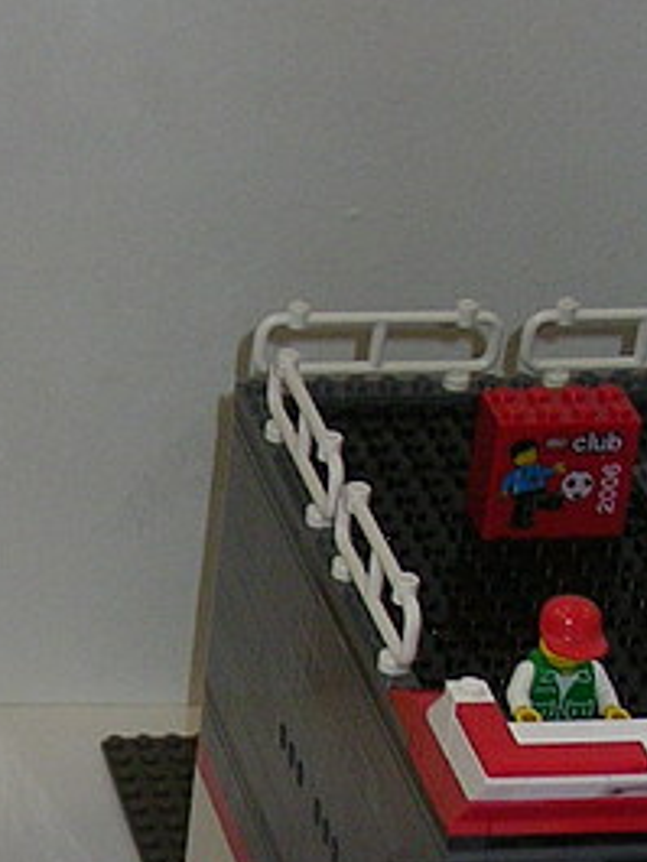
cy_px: 829
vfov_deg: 12.6
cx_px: -176
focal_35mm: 155
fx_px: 3860
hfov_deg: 9.4
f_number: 3.6
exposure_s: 1/48.3
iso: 100
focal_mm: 9
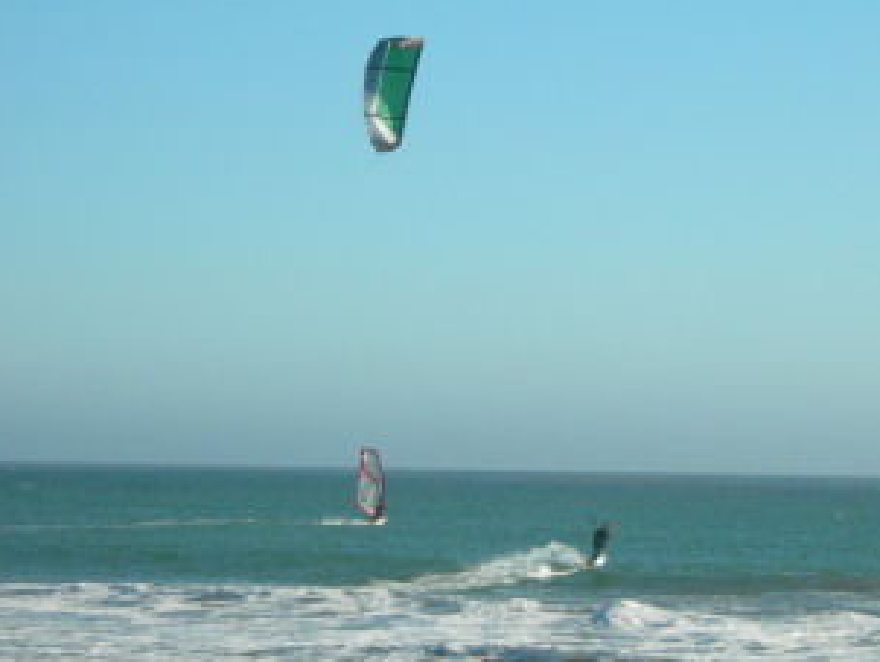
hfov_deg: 11.5
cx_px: 638
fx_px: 4376
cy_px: 281
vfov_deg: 8.6
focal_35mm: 172
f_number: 8.2
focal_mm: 23.4
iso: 50
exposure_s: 1/160
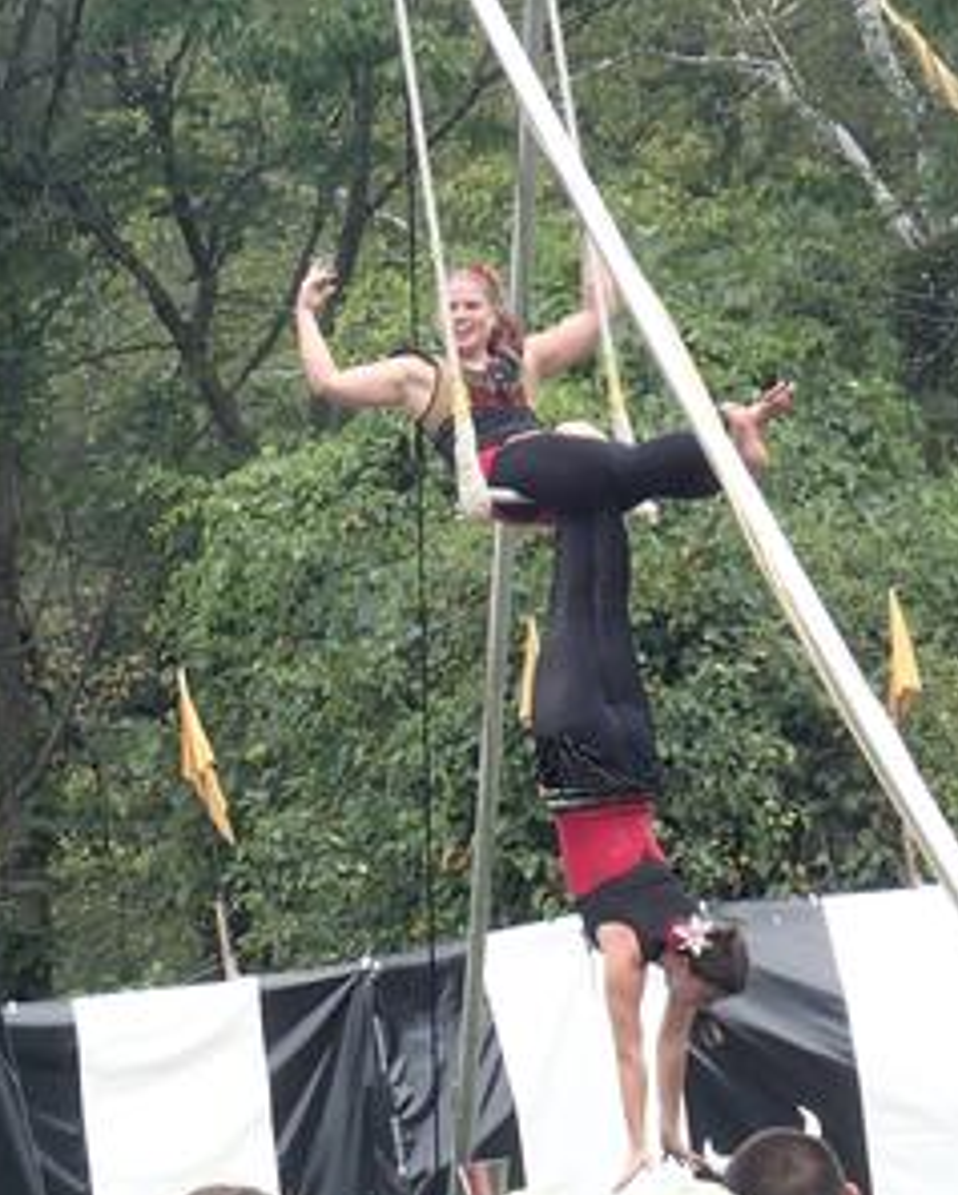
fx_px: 5240
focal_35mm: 148
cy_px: 704
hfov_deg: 10.4
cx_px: 443
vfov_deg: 13.0
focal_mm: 18
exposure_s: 1/200
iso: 160
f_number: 4.9
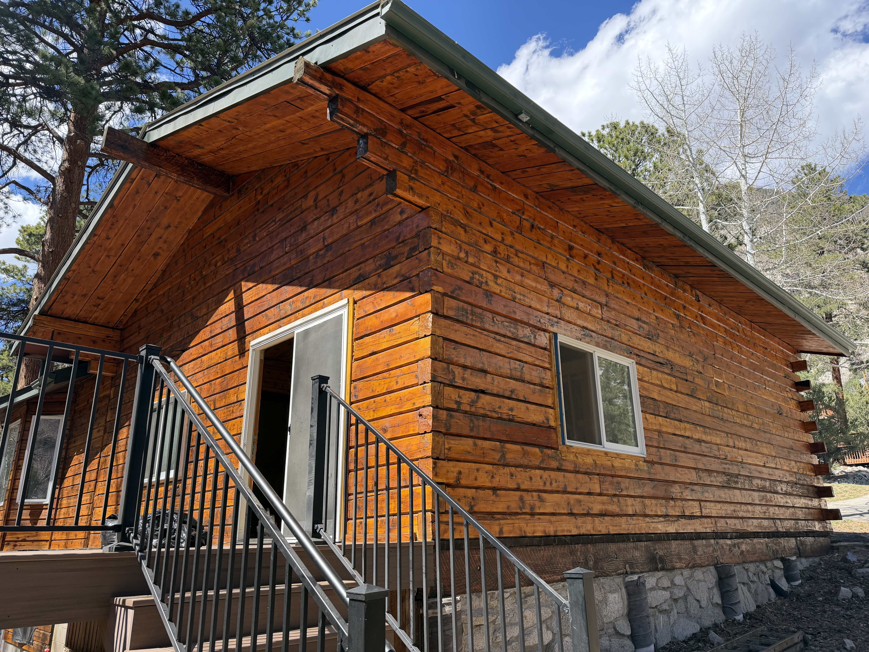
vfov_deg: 56.8
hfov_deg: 71.6
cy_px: 326
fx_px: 602
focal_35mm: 24
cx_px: 434
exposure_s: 1/1618
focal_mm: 6.76
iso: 100
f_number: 1.78
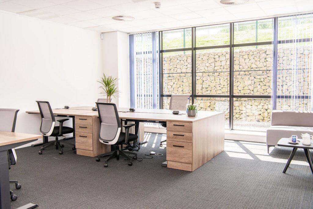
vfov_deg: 38.9
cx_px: 156
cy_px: 104
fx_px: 296
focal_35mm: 34
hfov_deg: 55.8
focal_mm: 34
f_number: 5
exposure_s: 1/60
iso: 250
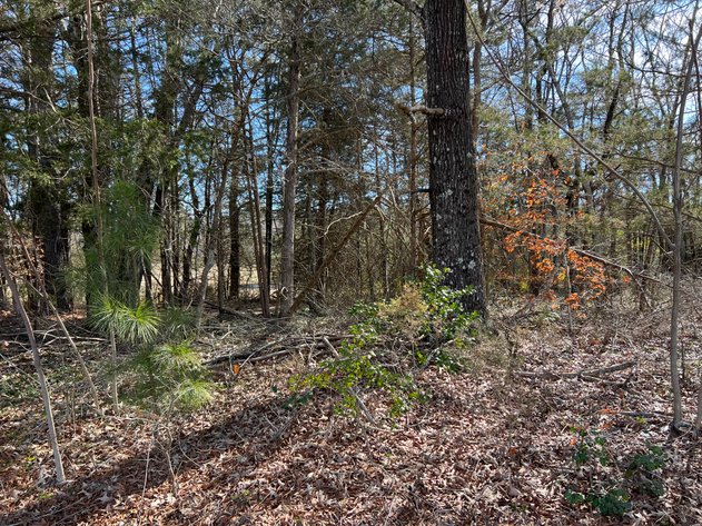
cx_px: 351
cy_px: 263
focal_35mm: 26
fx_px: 527
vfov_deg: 53.0
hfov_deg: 67.3
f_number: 1.5
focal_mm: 5.7
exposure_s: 1/666
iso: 50
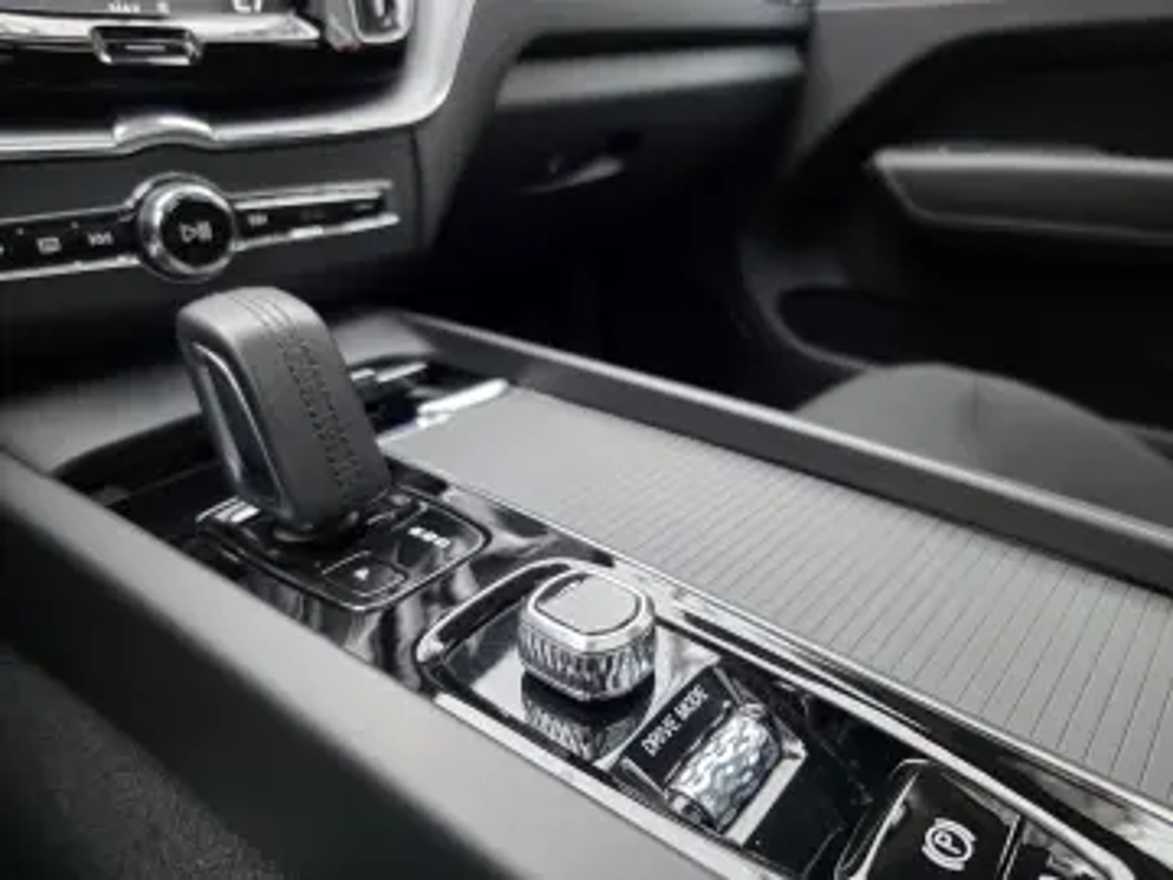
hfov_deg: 73.9
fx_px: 779
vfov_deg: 58.9
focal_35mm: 23
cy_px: 440
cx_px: 586
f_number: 1.7
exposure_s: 1/100
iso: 500
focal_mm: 6.3
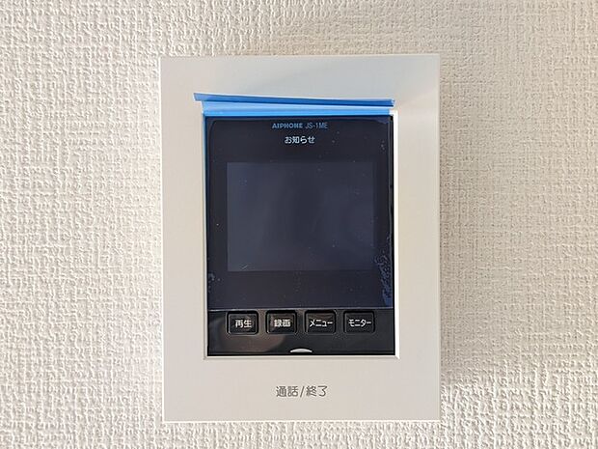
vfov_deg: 29.7
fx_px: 846
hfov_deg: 38.9
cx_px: 299
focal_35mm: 49
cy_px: 224
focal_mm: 6.9
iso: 126
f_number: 1.68
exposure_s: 1/208
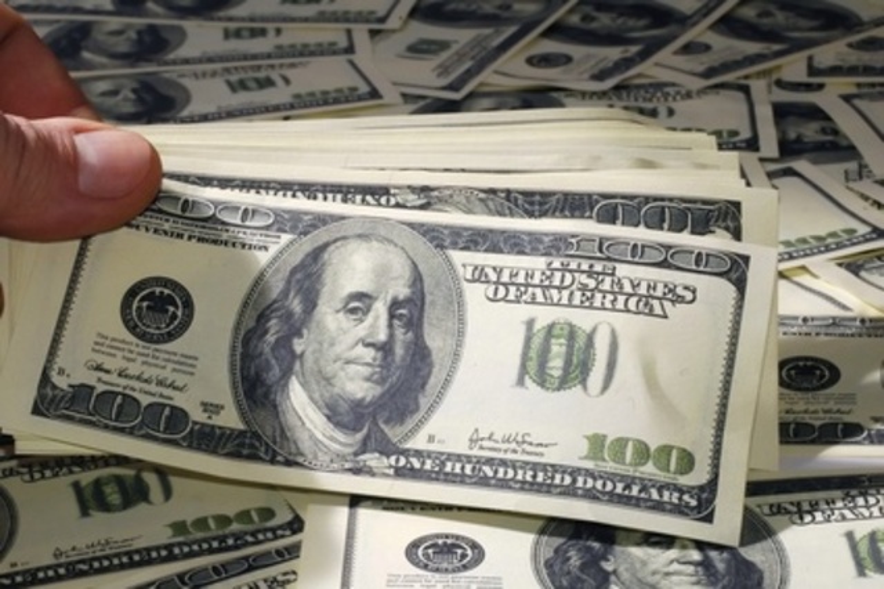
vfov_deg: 16.5
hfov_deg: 24.6
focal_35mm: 82
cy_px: 294
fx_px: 2025
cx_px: 442
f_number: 20
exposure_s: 1/500
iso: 400
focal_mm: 55
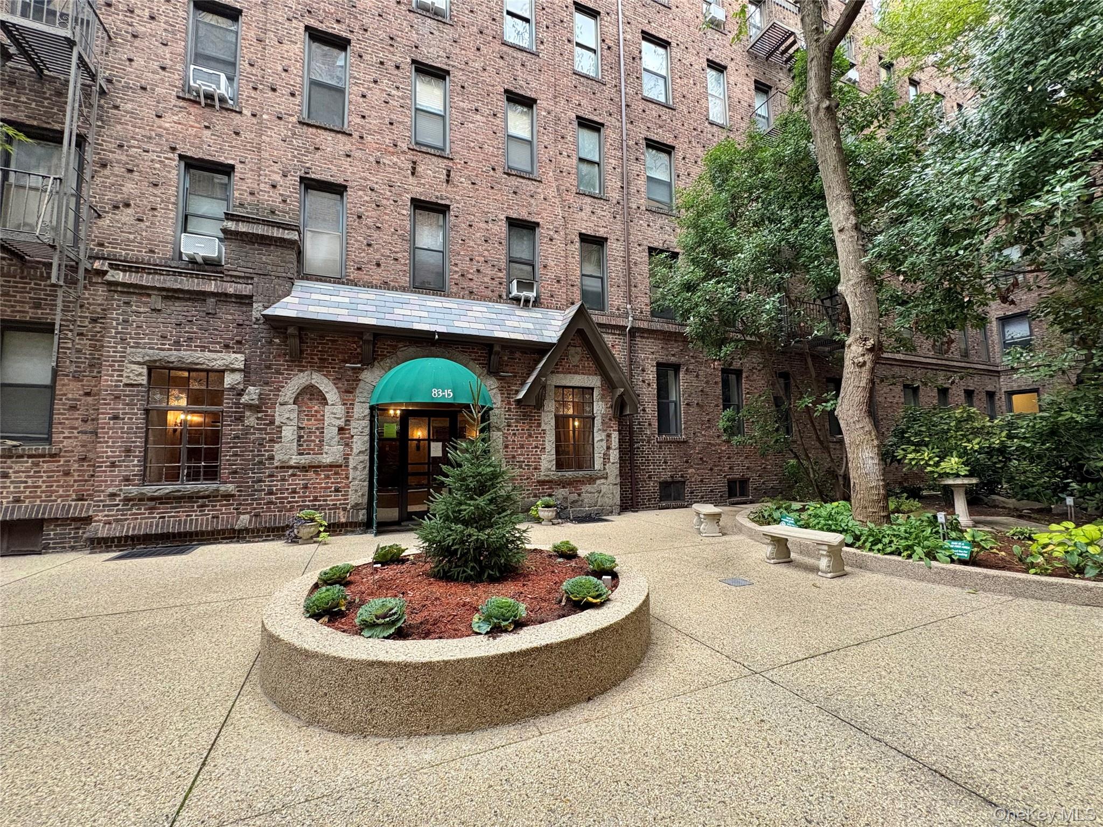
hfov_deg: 102.1
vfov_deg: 85.7
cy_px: 414
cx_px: 552
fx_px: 446
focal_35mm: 14
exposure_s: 1/99
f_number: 2.2
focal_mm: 2.22
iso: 200
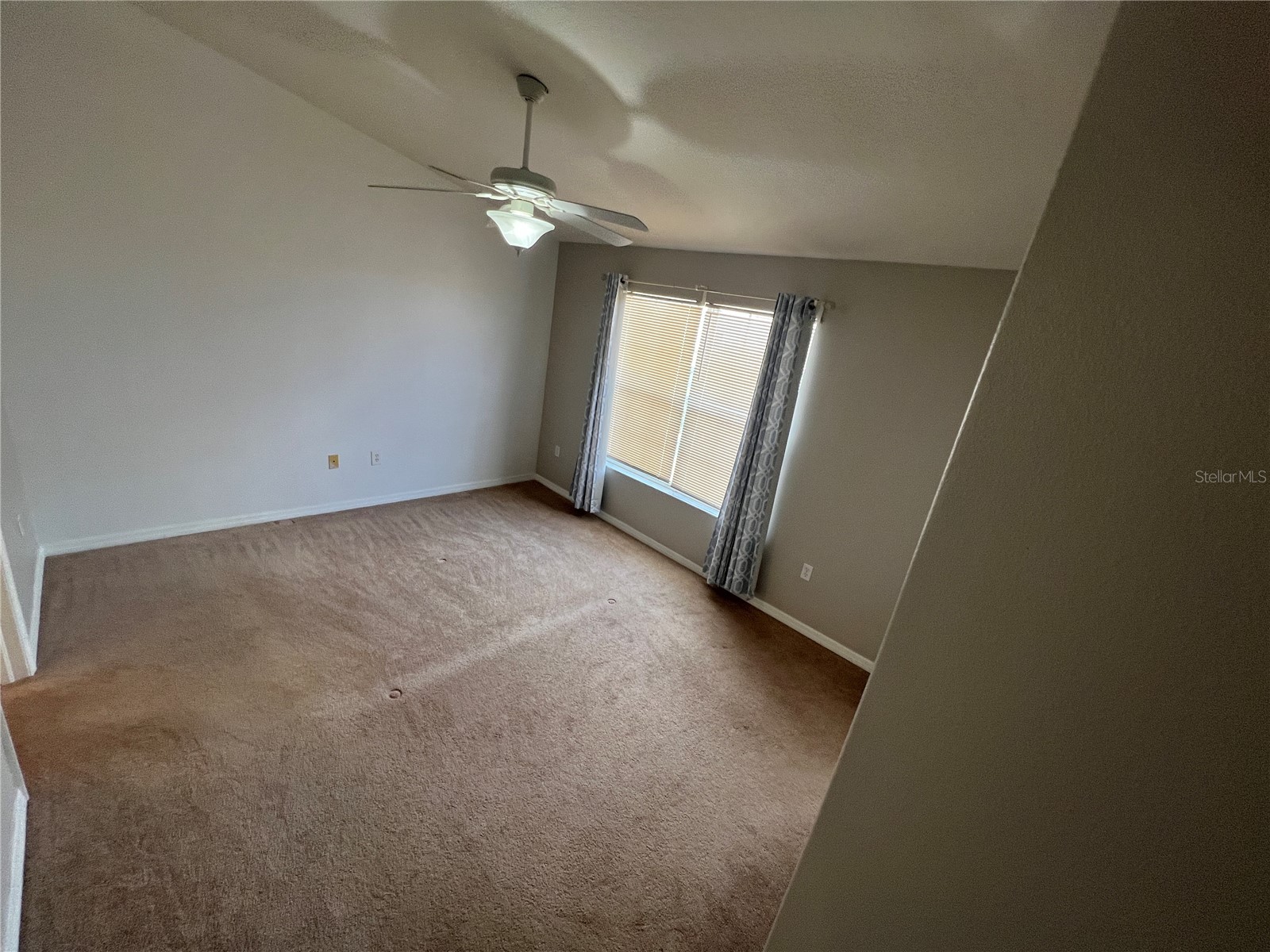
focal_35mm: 13
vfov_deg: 89.9
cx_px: 635
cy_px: 476
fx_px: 477
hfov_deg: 106.2
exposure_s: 1/120
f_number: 1.8
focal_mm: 1.57
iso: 125
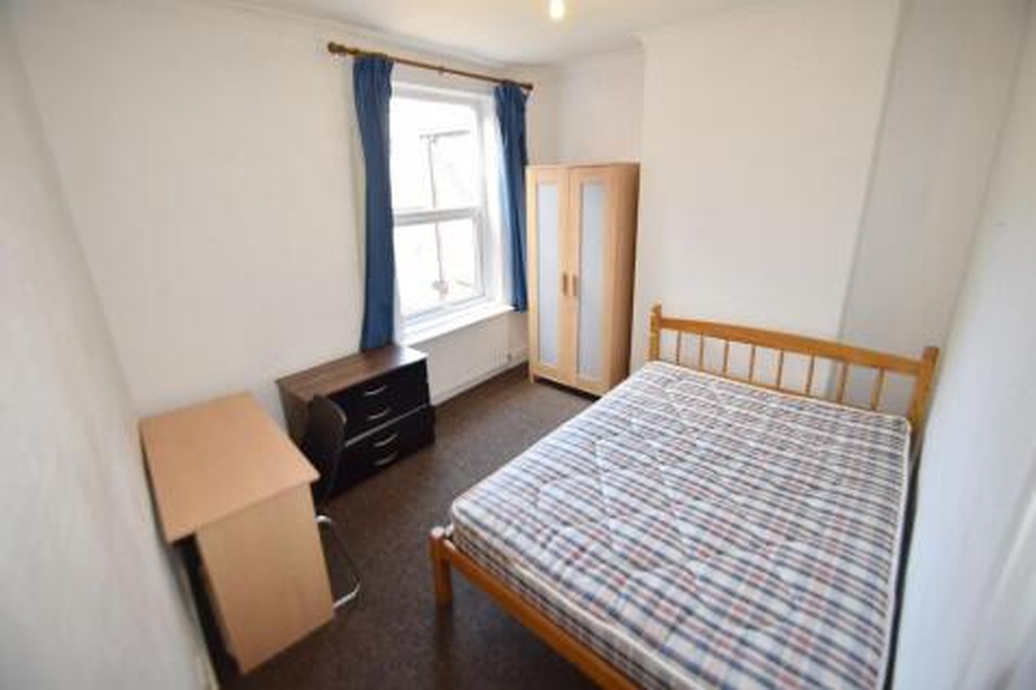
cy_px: 345
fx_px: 431
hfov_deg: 100.4
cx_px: 518
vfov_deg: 77.3
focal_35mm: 15
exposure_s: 1/80
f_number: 4
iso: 400
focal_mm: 10
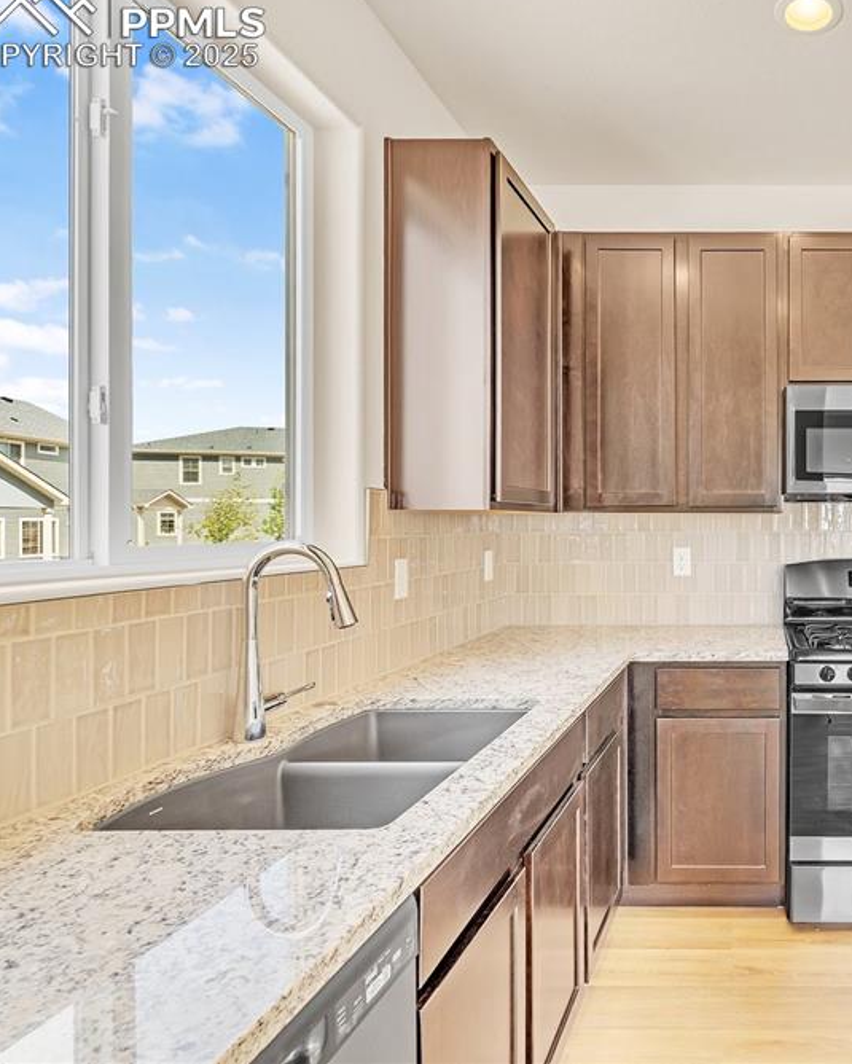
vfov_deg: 72.6
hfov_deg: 53.6
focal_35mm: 23
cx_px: 761
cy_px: 522
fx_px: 724
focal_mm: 16
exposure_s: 1/500
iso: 500
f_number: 9
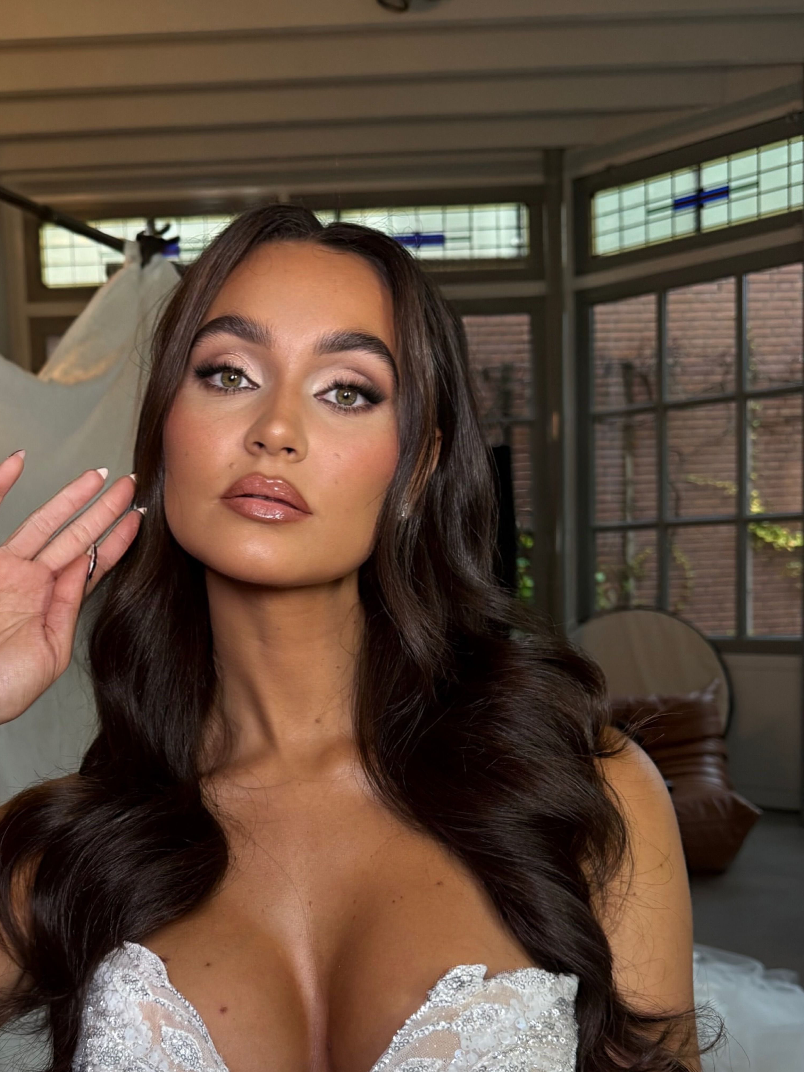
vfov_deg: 53.4
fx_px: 1053
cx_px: 235
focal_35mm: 34
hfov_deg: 41.0
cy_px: 670
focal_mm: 6.76
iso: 160
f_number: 1.78
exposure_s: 1/100
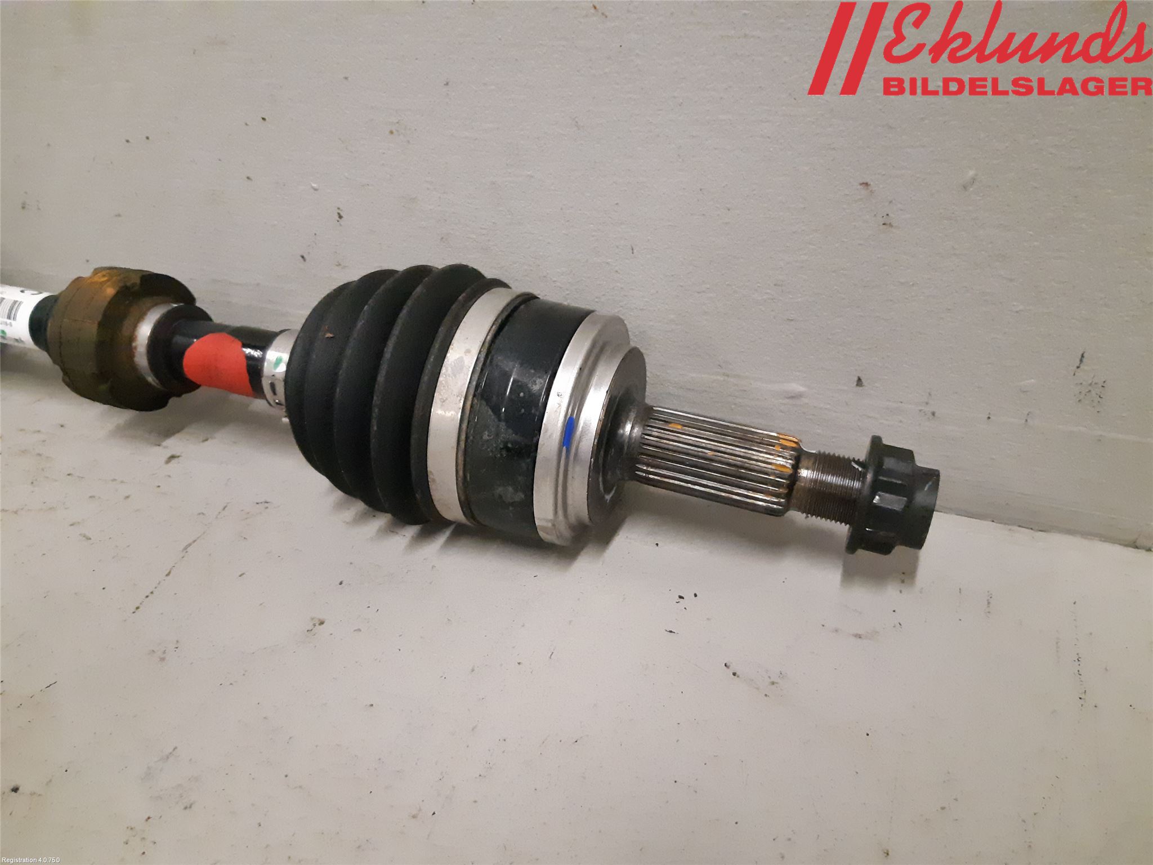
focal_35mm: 26
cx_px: 576
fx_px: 866
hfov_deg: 67.3
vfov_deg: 53.1
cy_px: 432
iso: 800
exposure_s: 1/181
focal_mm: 3.93
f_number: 1.7
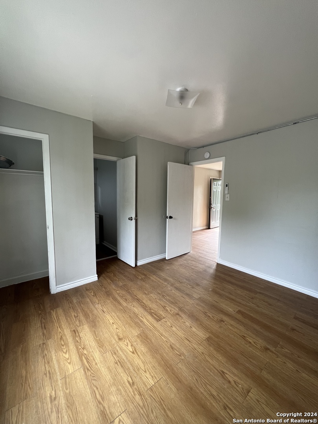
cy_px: 212
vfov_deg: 106.2
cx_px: 159
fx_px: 159
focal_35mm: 13
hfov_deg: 89.9
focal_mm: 1.57
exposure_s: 1/99
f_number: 1.8
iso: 125
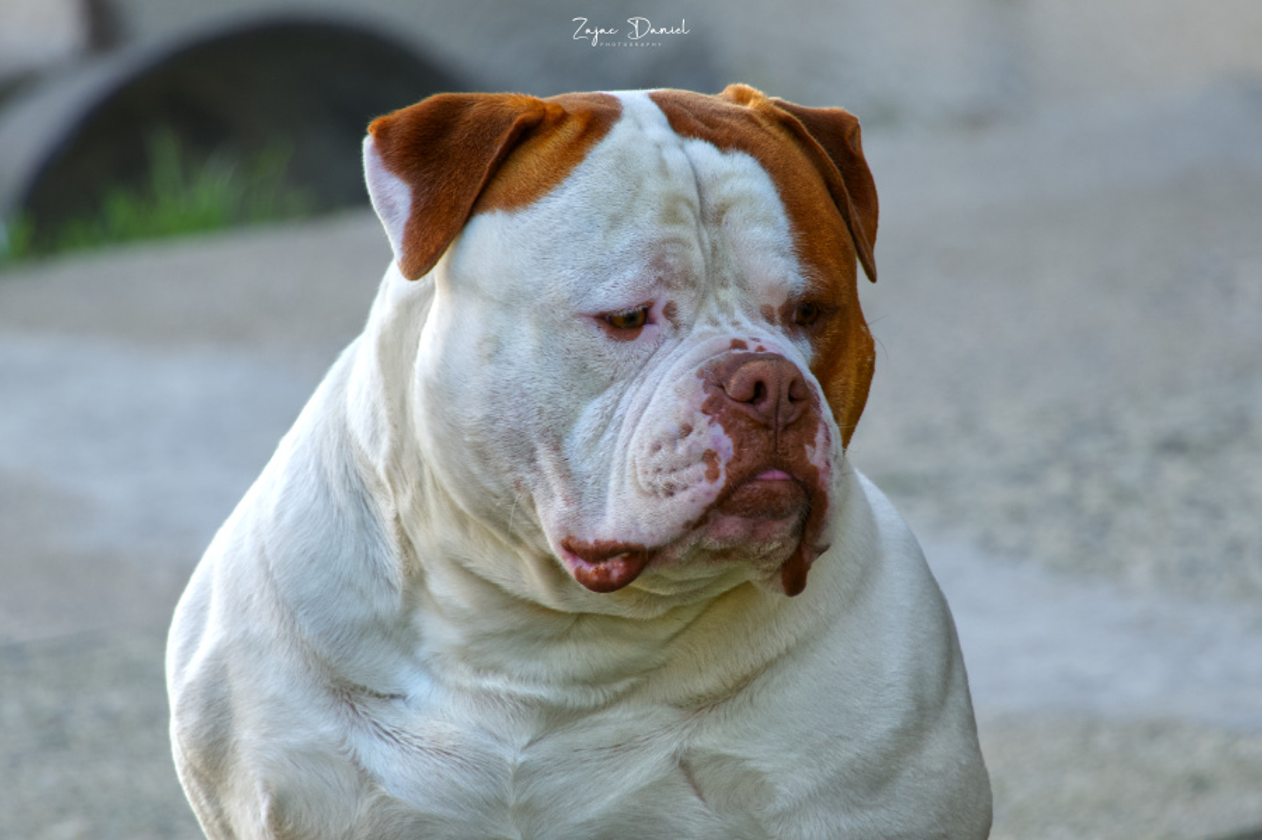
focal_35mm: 600
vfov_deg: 2.3
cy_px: 420
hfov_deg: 3.4
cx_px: 631
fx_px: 21021
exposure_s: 1/250
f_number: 5.6
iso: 400
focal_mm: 400
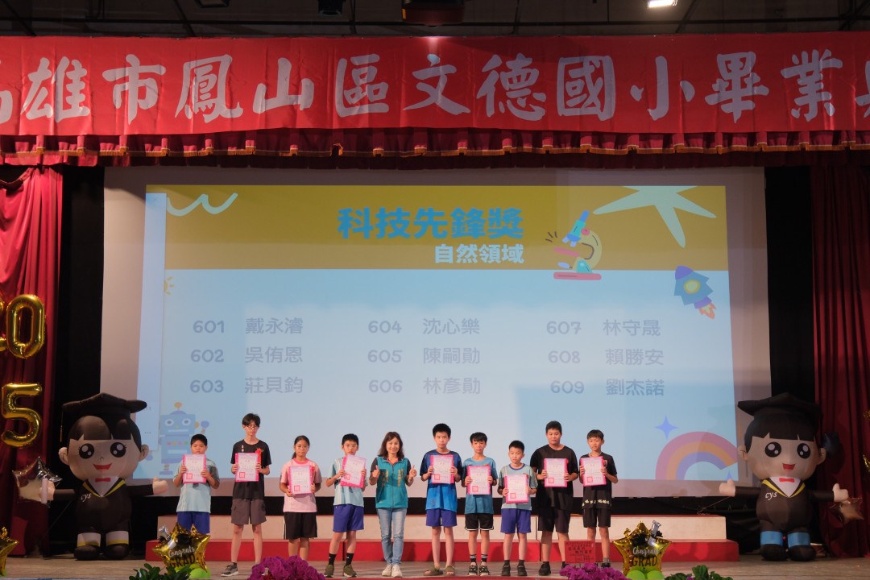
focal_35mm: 47
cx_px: 435
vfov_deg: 28.6
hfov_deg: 41.9
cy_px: 290
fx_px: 1136
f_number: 2.8
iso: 1000
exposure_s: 1/60
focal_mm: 31.1
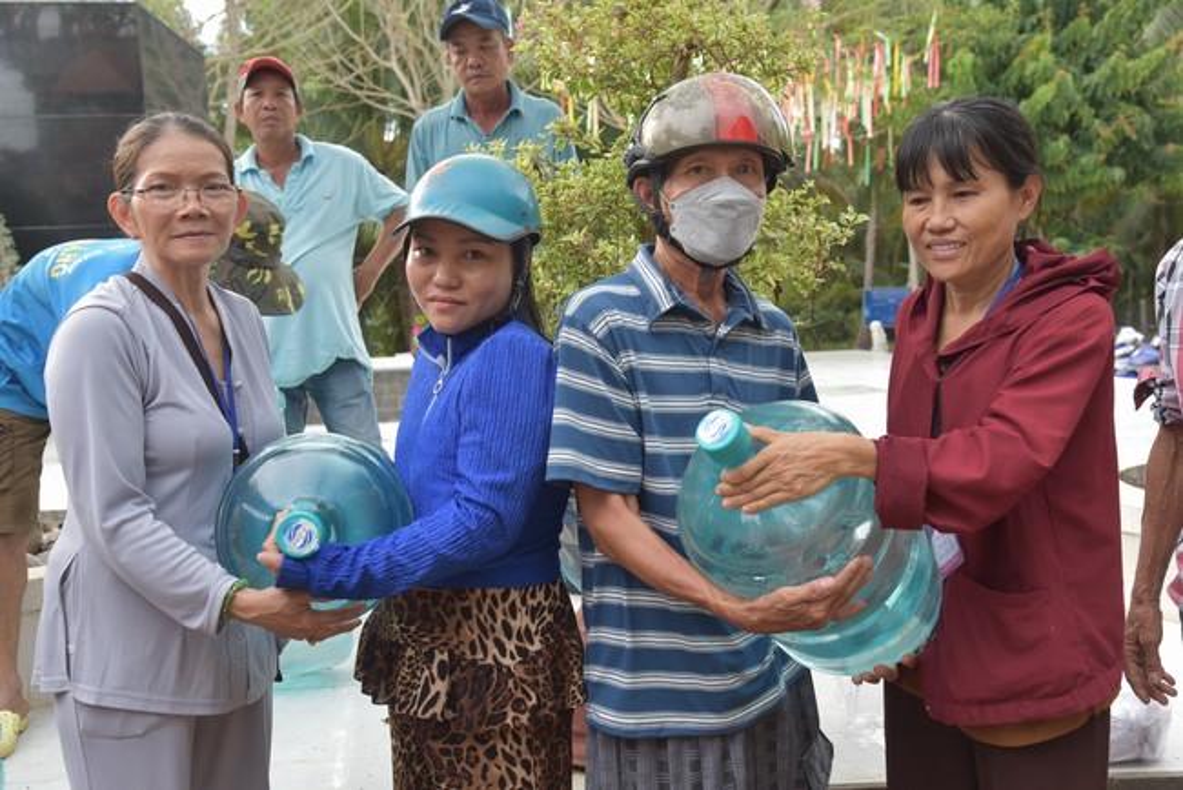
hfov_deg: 48.4
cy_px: 395
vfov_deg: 33.4
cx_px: 592
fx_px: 1315
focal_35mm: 40
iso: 400
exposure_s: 1/125
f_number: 5.6
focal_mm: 40
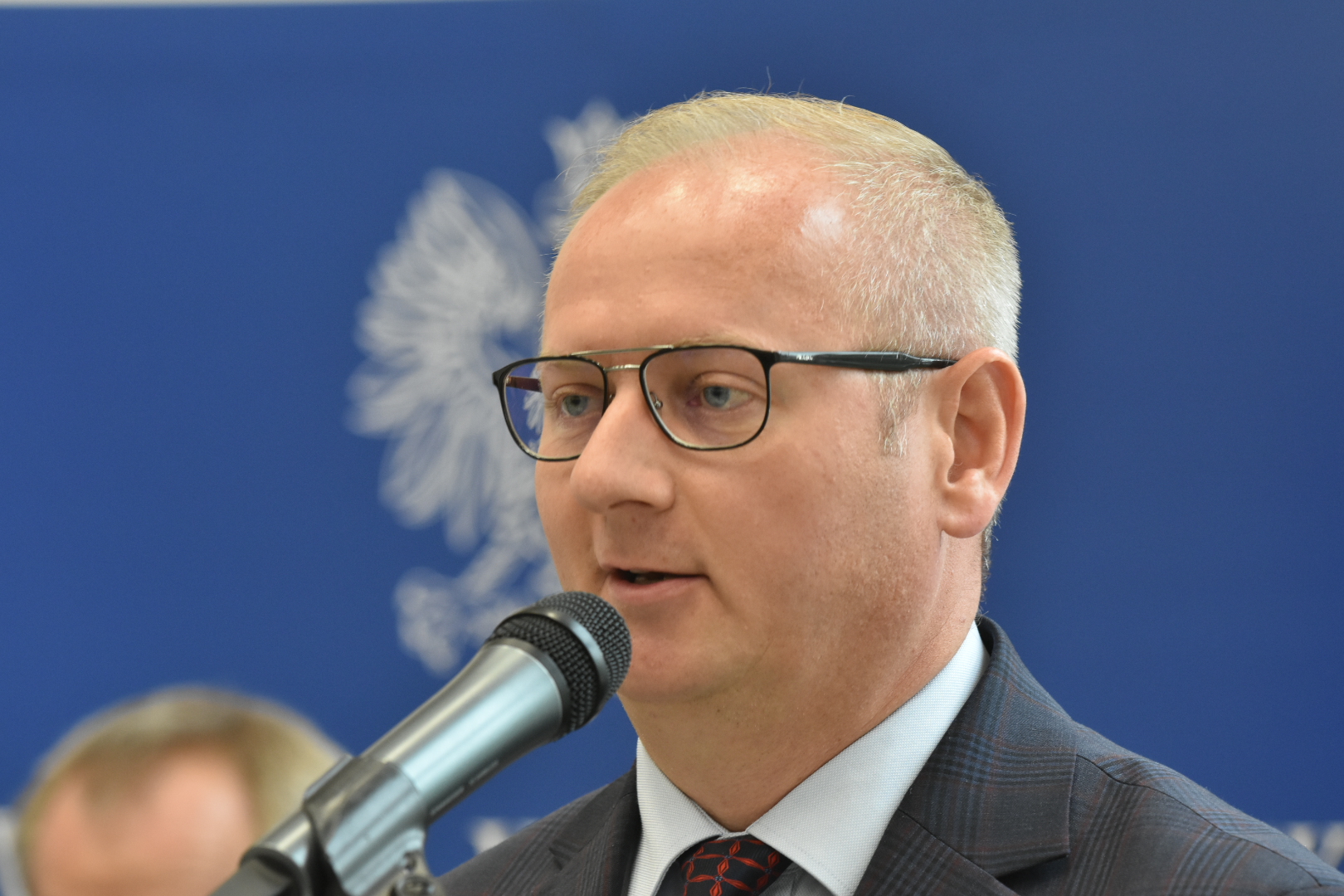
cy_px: 448
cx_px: 672
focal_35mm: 232
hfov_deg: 8.9
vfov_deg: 5.9
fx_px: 8679
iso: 1600
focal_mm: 155
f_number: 5
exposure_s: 1/160
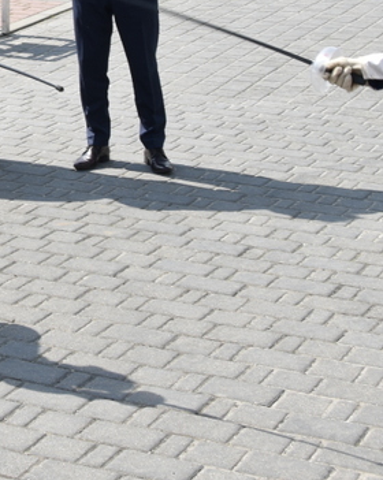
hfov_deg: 14.2
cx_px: -38
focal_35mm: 106
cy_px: 78
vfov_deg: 17.9
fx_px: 1505
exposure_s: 1/160
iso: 100
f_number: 6.3
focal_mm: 22
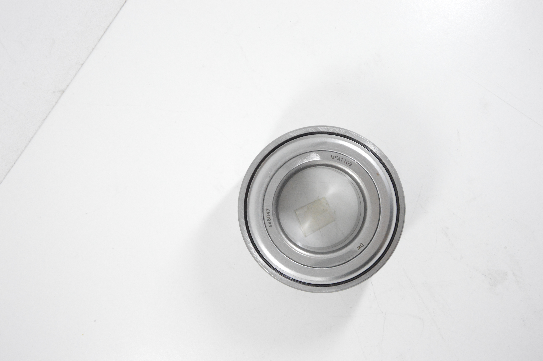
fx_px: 723
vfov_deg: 28.0
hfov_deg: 41.1
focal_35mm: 48
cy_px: 180
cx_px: 272
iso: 3200
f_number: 8
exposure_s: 1/100
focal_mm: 32
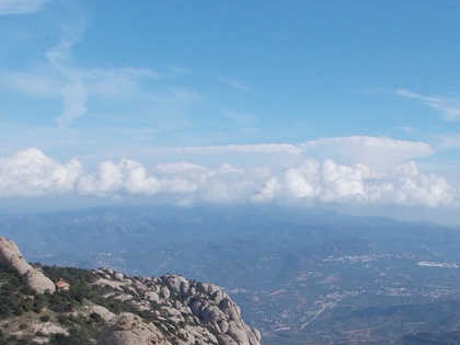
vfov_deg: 28.8
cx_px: 311
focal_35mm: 49
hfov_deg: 38.4
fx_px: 651
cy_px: 296
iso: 80
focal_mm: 4.6
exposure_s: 1/250
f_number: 8
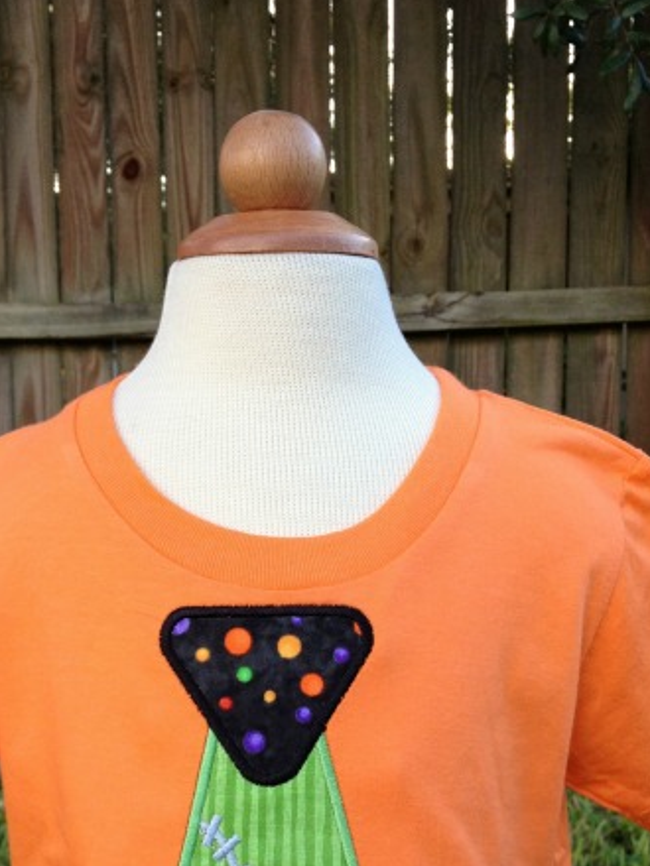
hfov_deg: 27.5
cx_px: 299
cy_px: 613
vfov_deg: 35.6
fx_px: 1327
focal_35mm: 53
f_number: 2.4
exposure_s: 1/120
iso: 64
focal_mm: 4.28
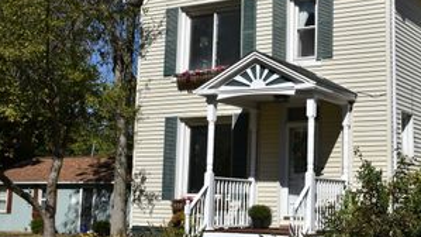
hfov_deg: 32.6
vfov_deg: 19.1
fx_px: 703
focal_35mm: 63
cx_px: 327
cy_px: 84
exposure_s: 1/400
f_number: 10
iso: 100
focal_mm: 24
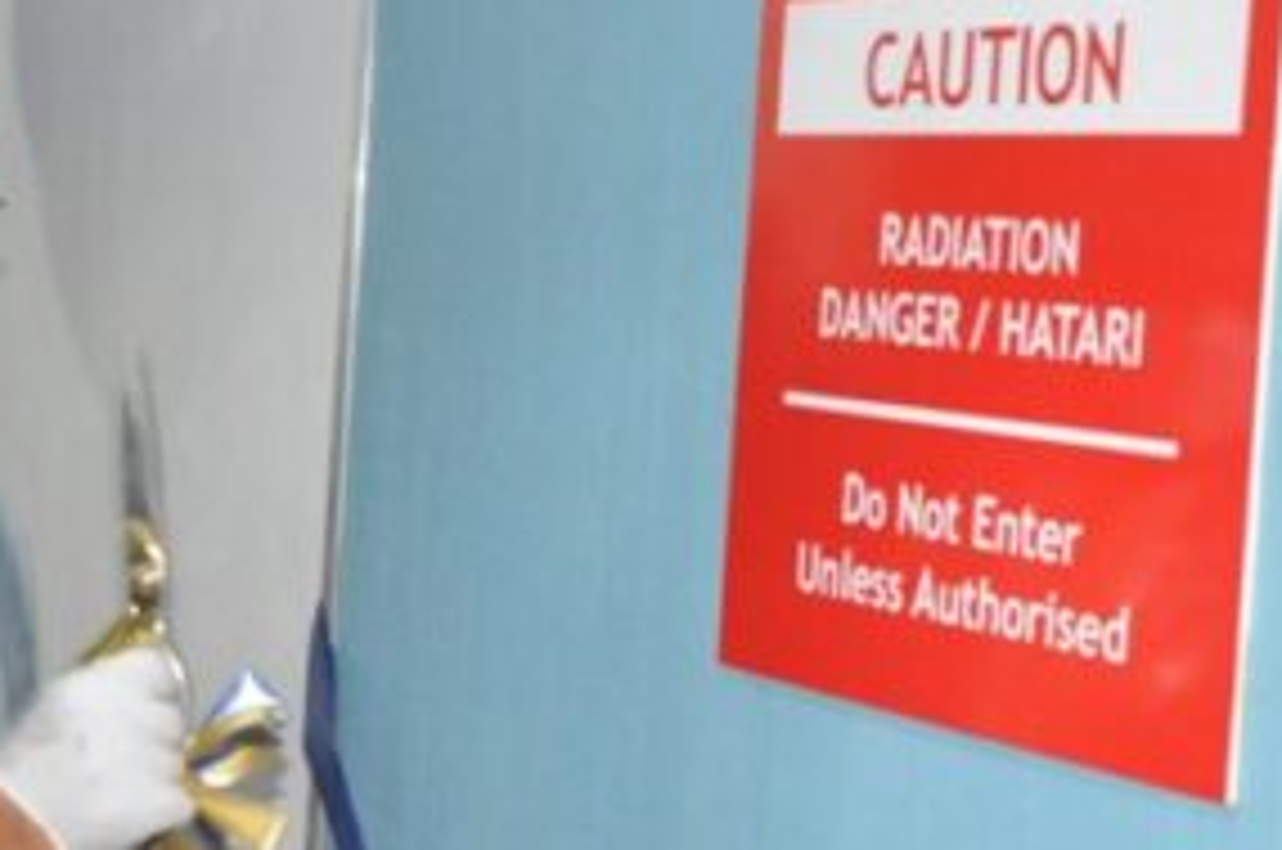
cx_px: 324
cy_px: 423
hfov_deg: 20.9
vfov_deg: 14.1
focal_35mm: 97
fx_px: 3448
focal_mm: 24
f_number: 5.6
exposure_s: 1/60
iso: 3200
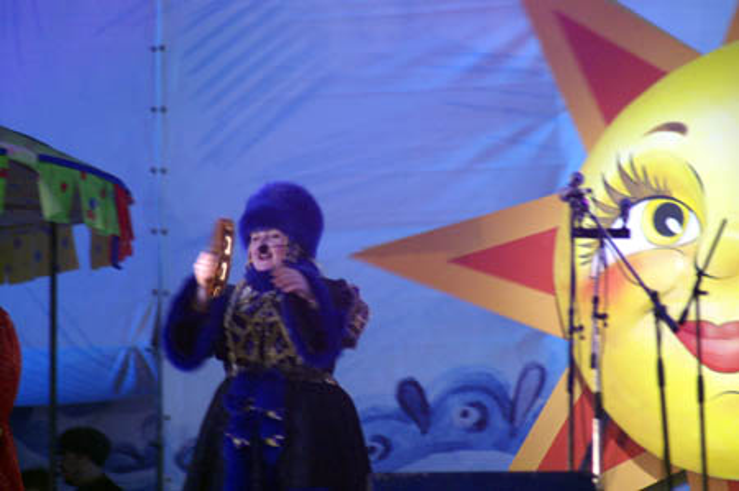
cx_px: 370
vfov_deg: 3.7
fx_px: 7689
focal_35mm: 375
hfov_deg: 5.5
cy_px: 246
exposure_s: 1/40
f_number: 5
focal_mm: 250
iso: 1600
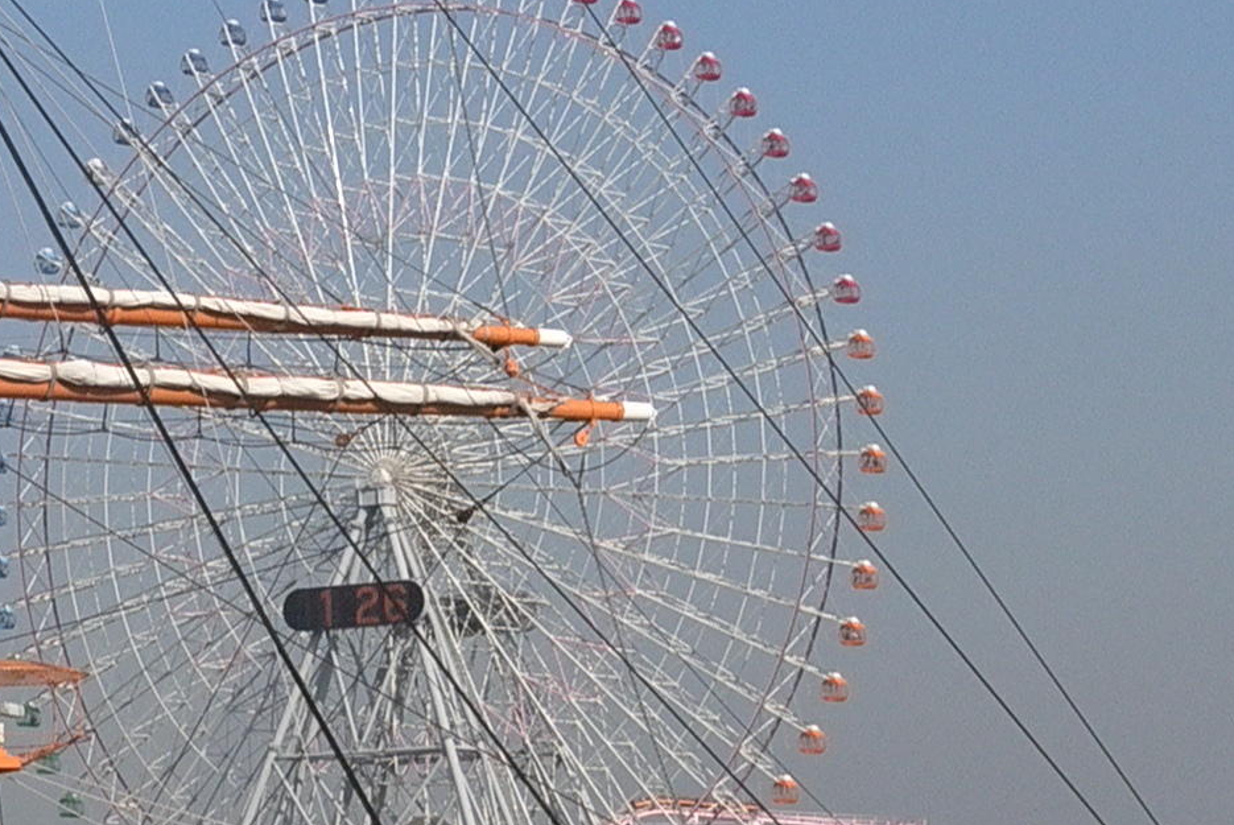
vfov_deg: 8.6
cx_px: -71
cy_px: 297
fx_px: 5489
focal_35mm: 160
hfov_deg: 12.6
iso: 800
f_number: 11
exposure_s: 1/2000
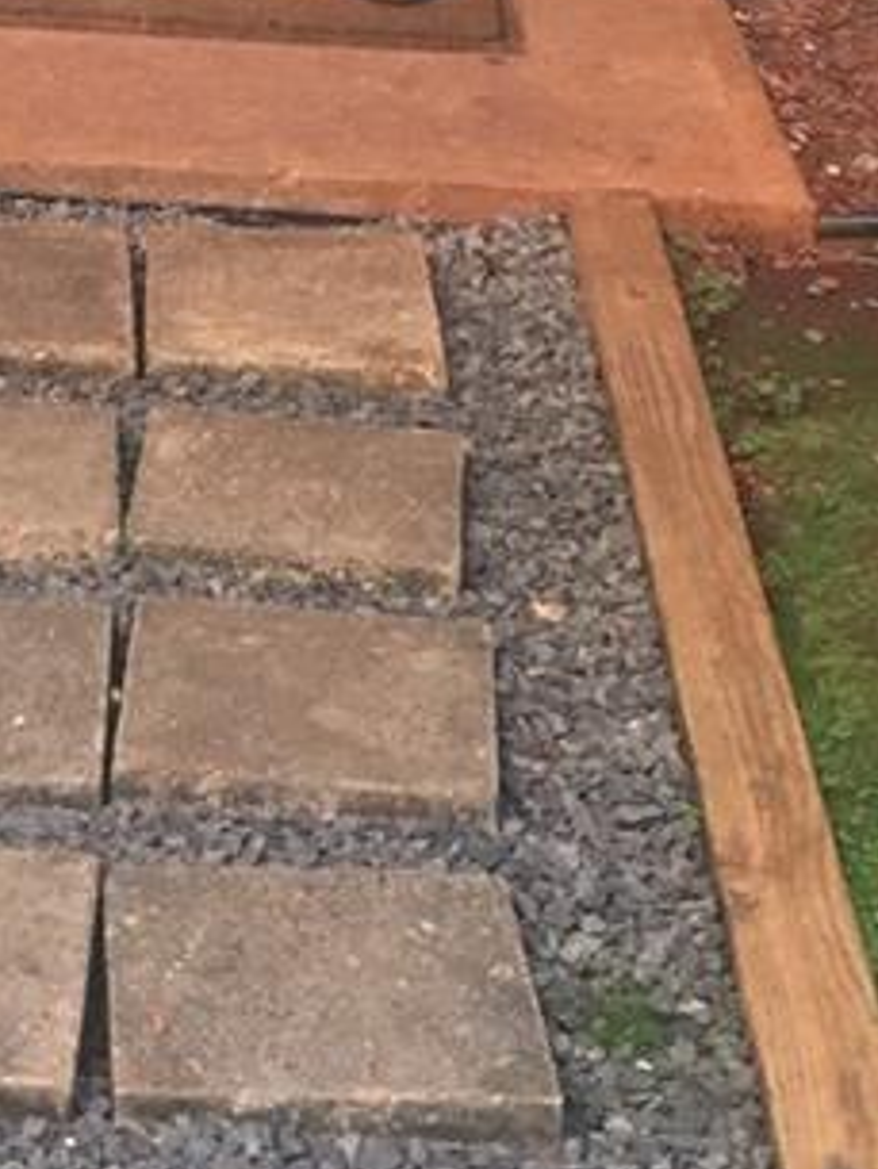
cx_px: -92
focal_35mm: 114
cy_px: -333
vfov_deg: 16.4
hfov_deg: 12.8
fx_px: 3853
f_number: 2.2
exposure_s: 1/15
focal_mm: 4.15
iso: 25
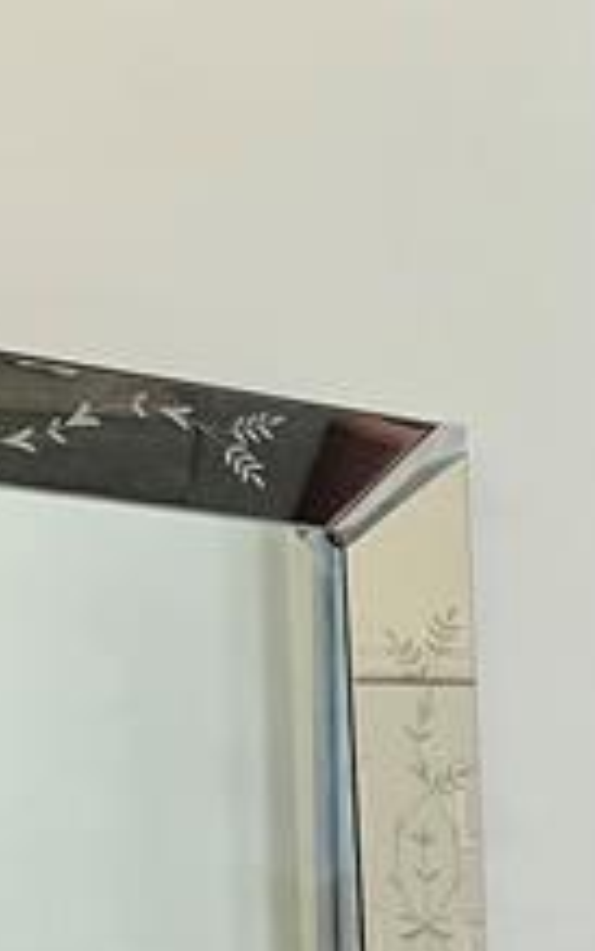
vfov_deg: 14.6
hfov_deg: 8.5
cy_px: 1594
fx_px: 3345
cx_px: 1772
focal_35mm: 129
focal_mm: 5.7
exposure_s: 1/60
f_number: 1.5
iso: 80
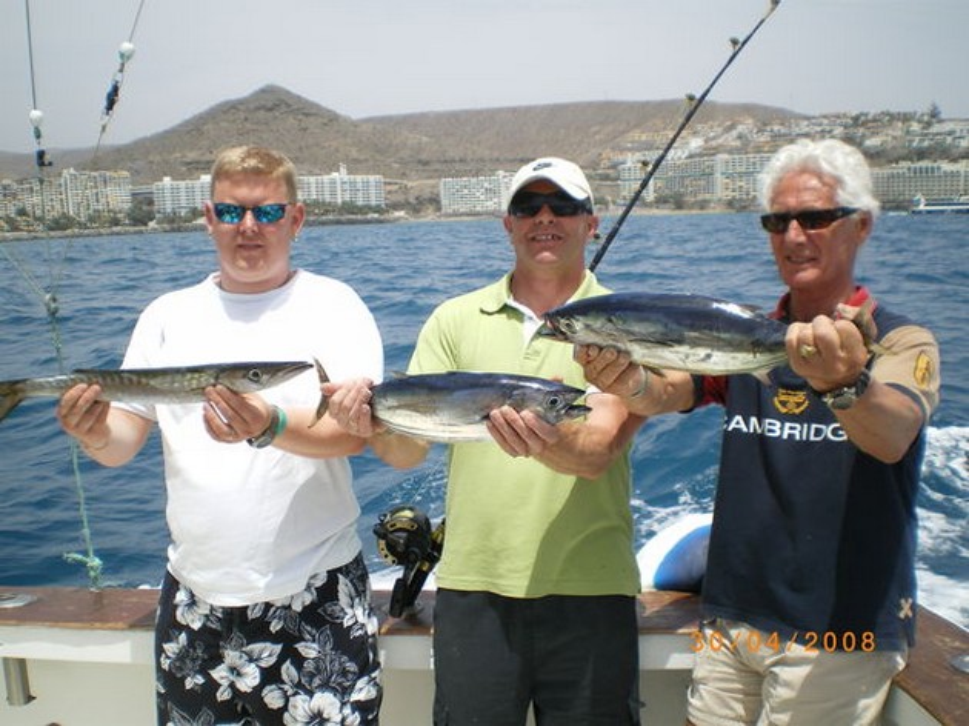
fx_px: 1007
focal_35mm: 36
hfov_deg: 51.4
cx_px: 484
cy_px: 363
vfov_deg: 39.6
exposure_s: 1/400
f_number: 4.6
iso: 50
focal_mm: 6.3
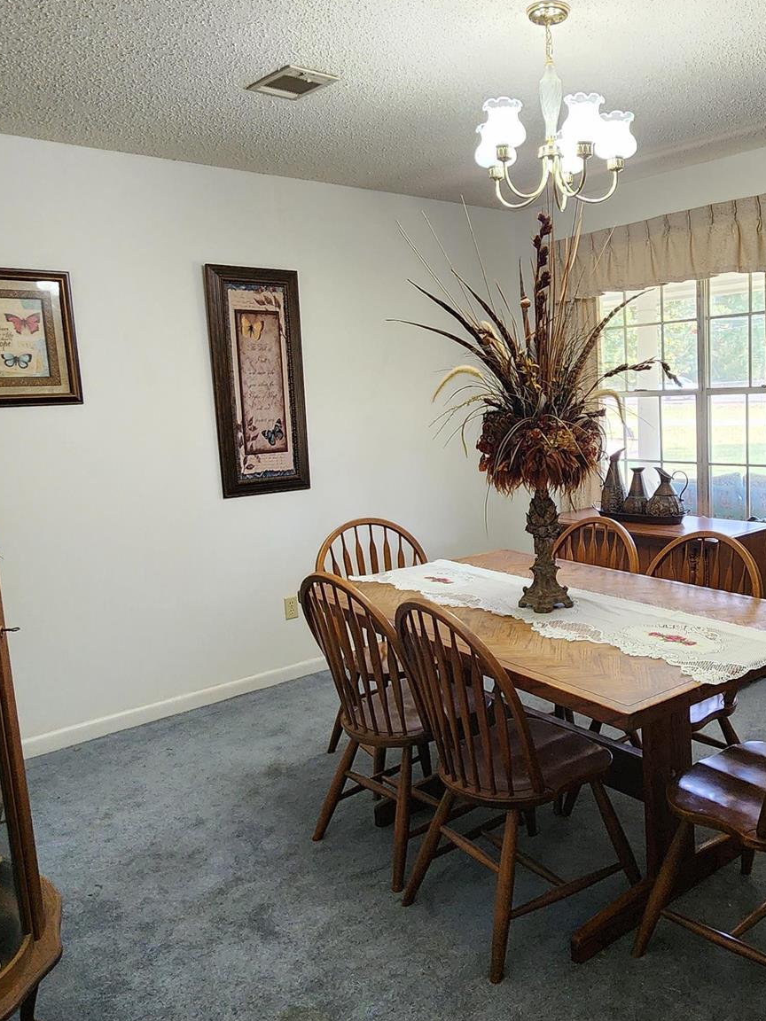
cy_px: 518
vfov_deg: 67.3
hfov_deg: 51.8
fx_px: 767
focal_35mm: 26
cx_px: 529
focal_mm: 2.2
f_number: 2.2
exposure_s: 1/60
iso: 200
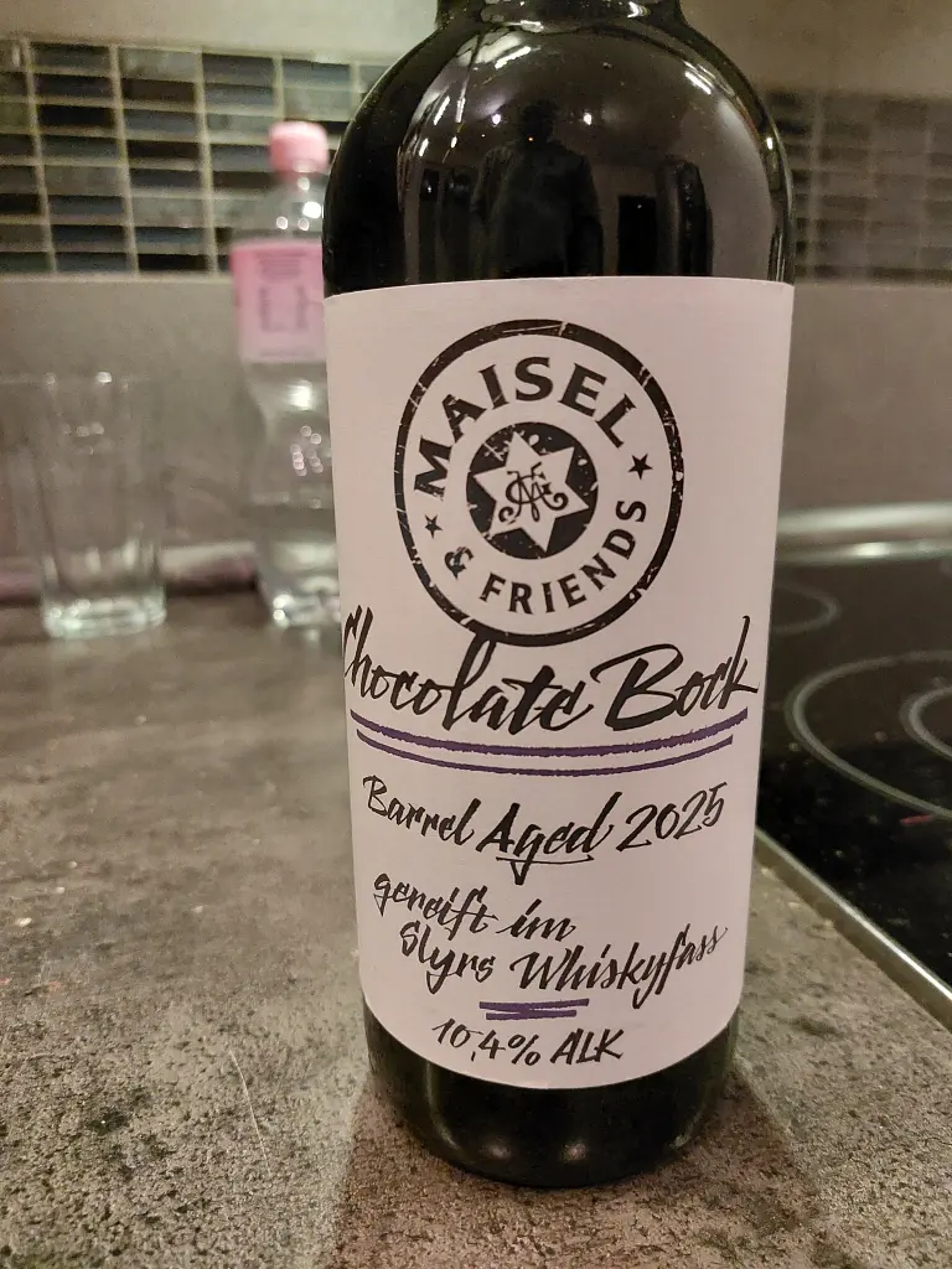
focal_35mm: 24
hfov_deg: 56.8
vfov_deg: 71.6
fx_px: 880
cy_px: 634
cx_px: 476
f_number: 1.8
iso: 400
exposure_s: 1/25
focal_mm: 5.23
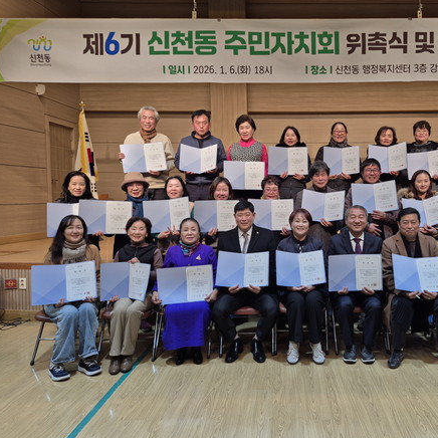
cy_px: 216
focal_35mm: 28
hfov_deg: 55.9
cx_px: 296
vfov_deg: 57.3
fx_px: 401
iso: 80
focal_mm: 5.4
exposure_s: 1/120
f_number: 1.8
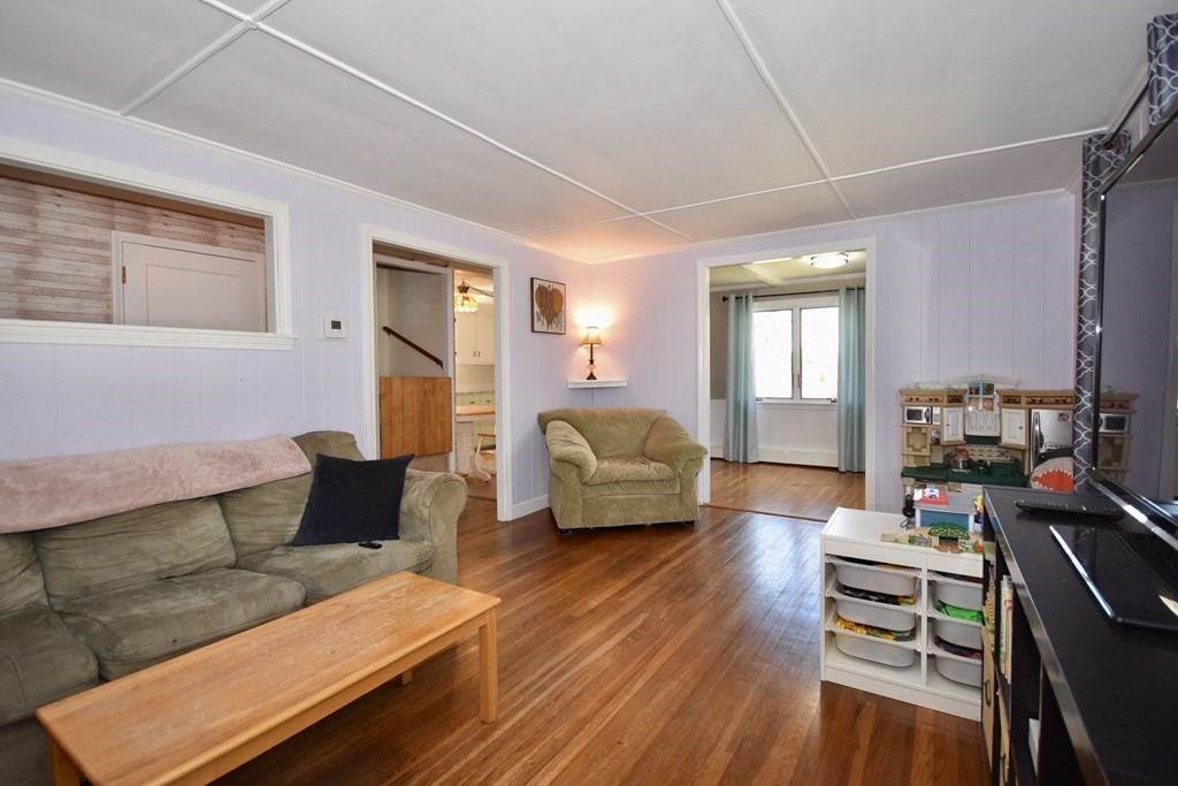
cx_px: 589
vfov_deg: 77.3
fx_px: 491
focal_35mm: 15
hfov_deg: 100.4
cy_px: 393
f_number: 4
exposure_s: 1/60
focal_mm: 10
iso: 560
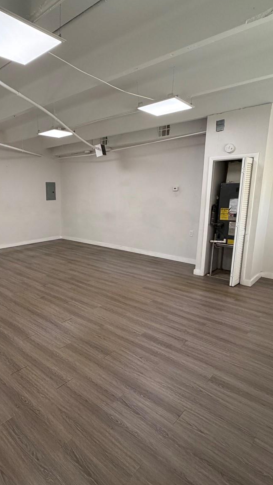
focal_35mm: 21
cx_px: 82
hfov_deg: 52.2
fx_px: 270
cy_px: 244
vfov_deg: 83.8
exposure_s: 1/120
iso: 200
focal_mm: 2.22
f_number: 2.2
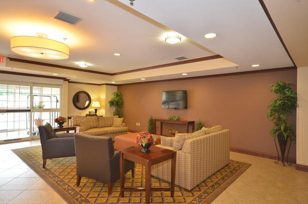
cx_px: 154
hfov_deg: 81.3
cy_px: 102
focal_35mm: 21
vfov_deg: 59.3
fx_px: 179
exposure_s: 1/13
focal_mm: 14
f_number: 5
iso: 250
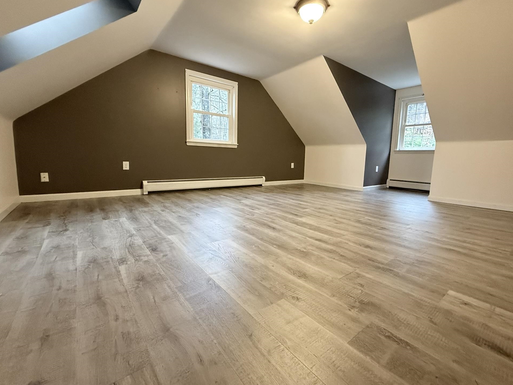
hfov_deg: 98.1
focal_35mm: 15
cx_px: 269
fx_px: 222
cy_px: 186
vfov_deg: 81.7
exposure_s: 1/60
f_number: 2.2
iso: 800
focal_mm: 2.22
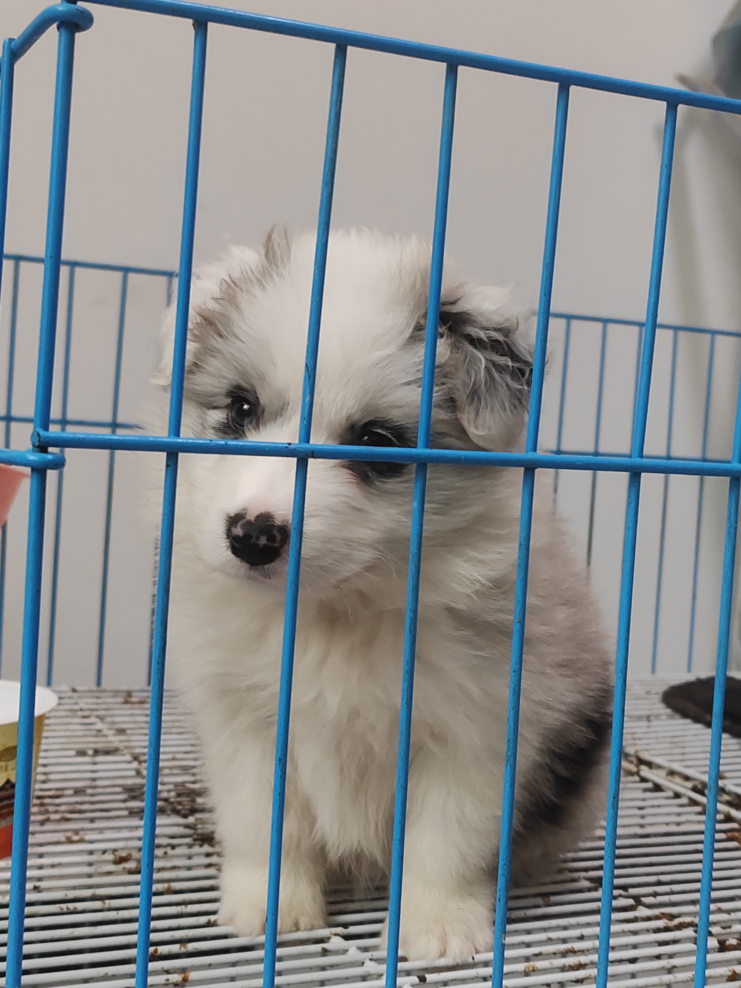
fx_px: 1427
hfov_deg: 29.1
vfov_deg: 38.2
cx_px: 370
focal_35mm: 50
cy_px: 494
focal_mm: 6.14
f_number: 1.8
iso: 1600
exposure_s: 1/100
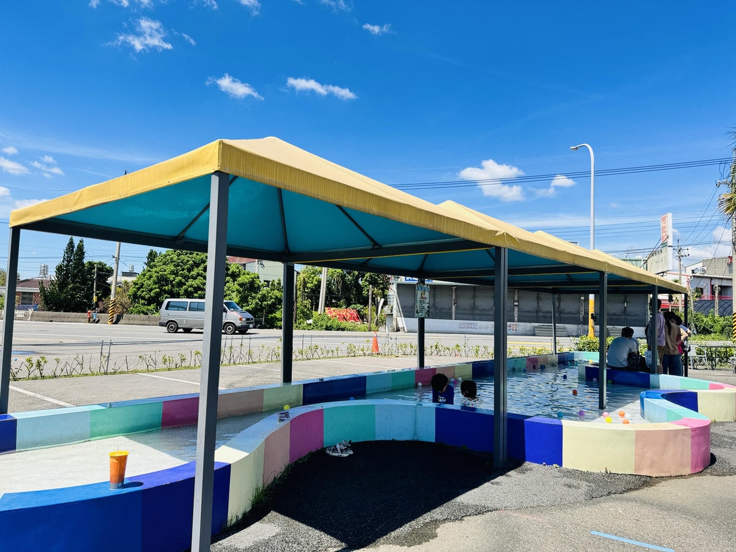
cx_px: 368
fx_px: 510
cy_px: 276
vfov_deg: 56.8
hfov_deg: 71.6
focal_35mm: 24
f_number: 1.78
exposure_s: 1/2506
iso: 80
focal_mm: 6.76
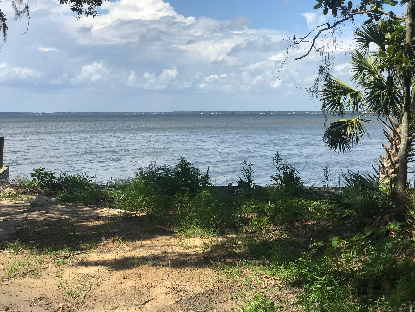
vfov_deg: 25.7
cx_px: 208
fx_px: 683
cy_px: 156
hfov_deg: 33.8
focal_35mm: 57
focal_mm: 6.6
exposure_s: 1/1140
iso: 20
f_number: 2.8
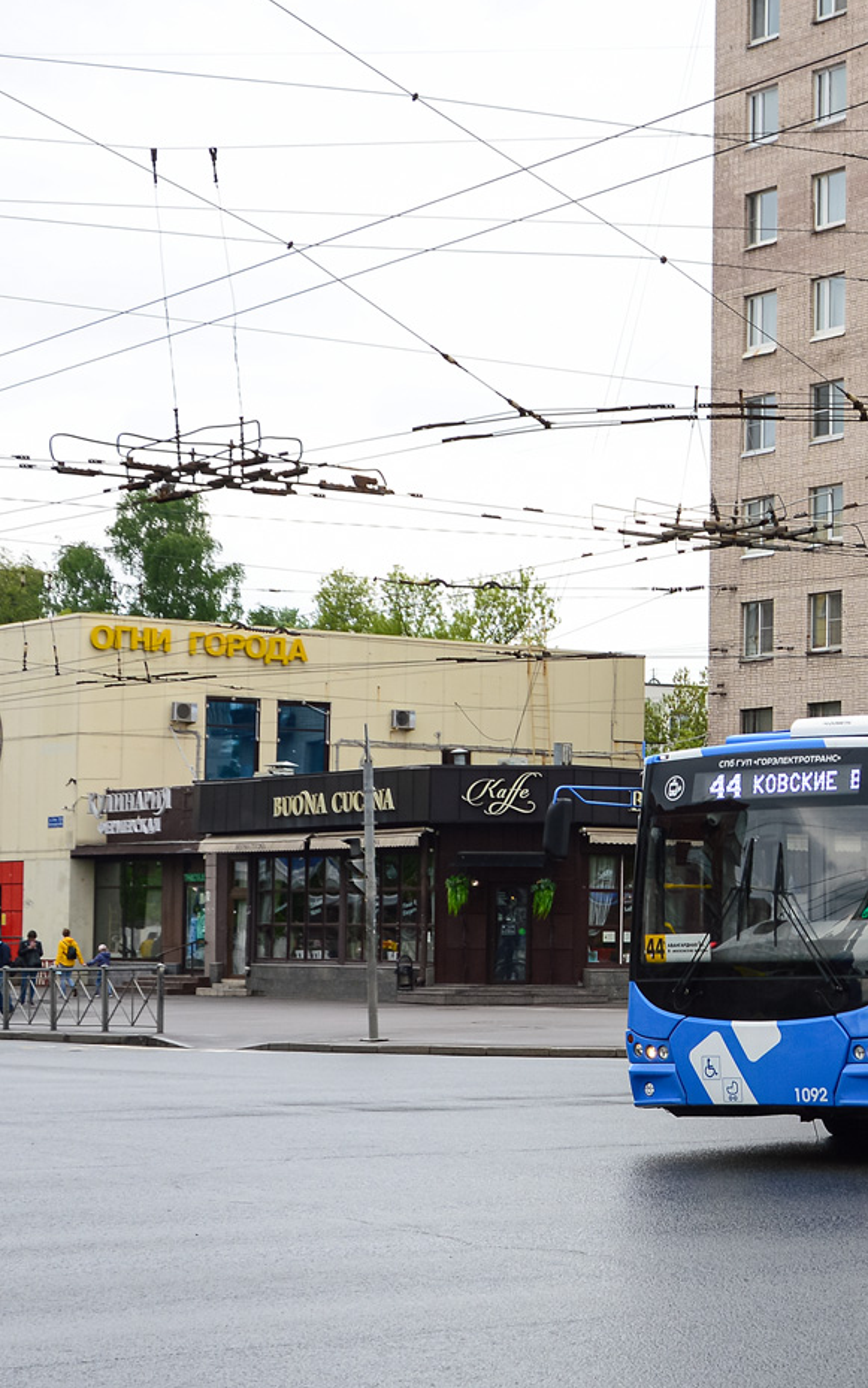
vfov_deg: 26.1
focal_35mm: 79
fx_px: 2989
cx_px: 1037
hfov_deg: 15.9
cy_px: 693
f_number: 5.6
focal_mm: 32
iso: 200
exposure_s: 1/250
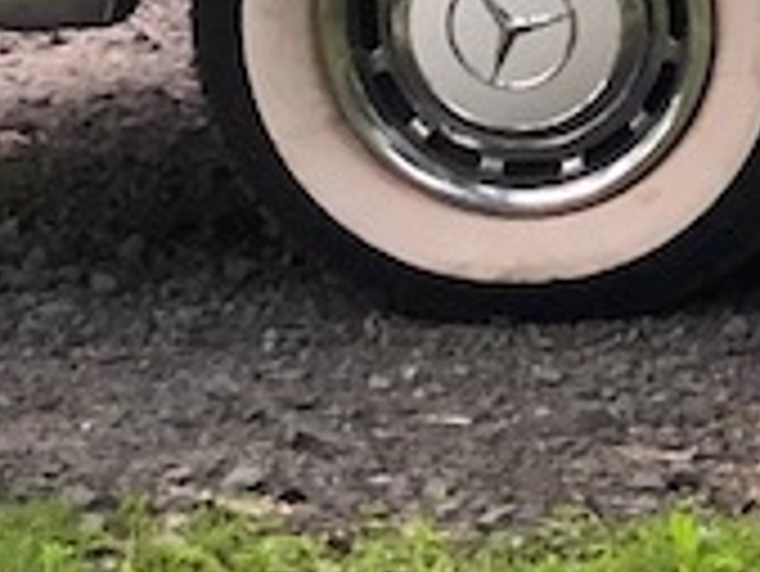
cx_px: 2249
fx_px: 8656
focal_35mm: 394
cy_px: -230
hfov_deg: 4.8
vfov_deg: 3.8
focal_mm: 6
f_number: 2.4
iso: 100
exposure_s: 1/60
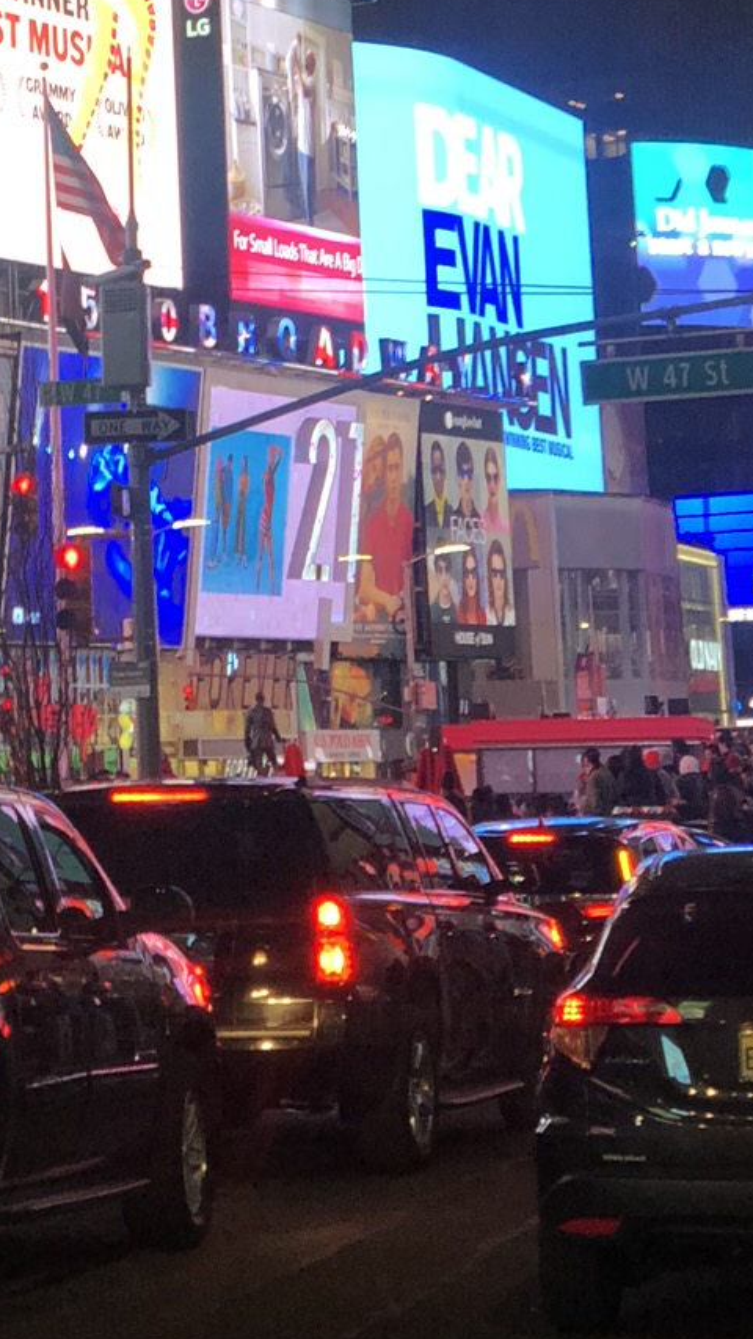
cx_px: 36
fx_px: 4826
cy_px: -124
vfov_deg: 15.4
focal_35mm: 136
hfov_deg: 8.9
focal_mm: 6
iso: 25
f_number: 2.4
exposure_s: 1/60
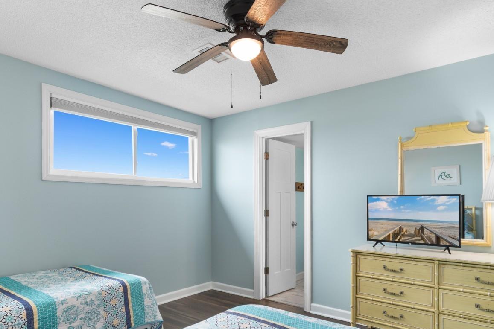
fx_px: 288
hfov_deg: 81.2
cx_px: 250
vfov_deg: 58.7
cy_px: 206
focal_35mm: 21
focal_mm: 10
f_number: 4.5
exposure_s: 1/8
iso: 100
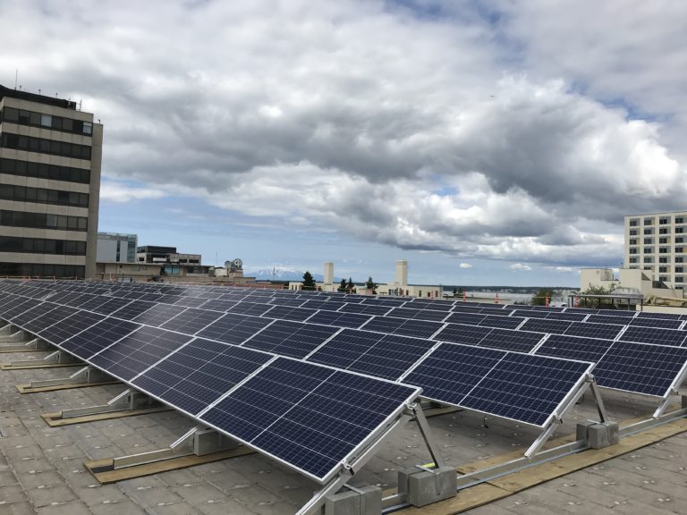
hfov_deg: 63.4
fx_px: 556
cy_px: 258
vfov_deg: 49.7
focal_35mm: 28
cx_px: 344
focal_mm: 3.99
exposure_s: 1/4000
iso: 20
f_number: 1.8
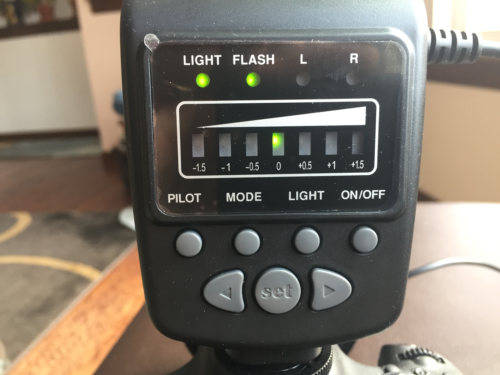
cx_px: 250
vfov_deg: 48.2
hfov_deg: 61.7
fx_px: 419
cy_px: 188
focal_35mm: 29
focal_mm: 4.15
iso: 64
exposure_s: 1/30
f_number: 2.2
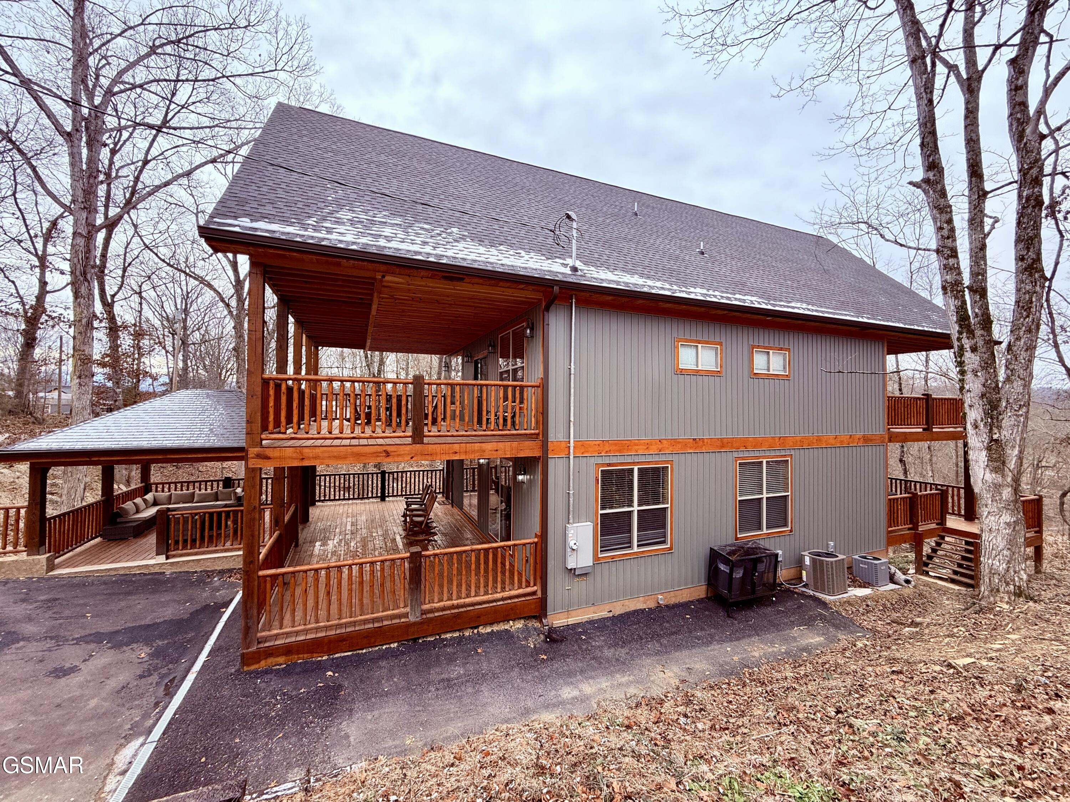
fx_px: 433
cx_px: 535
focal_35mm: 14
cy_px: 401
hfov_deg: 102.1
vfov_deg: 85.7
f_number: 2.2
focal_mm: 2.22
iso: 64
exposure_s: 1/271
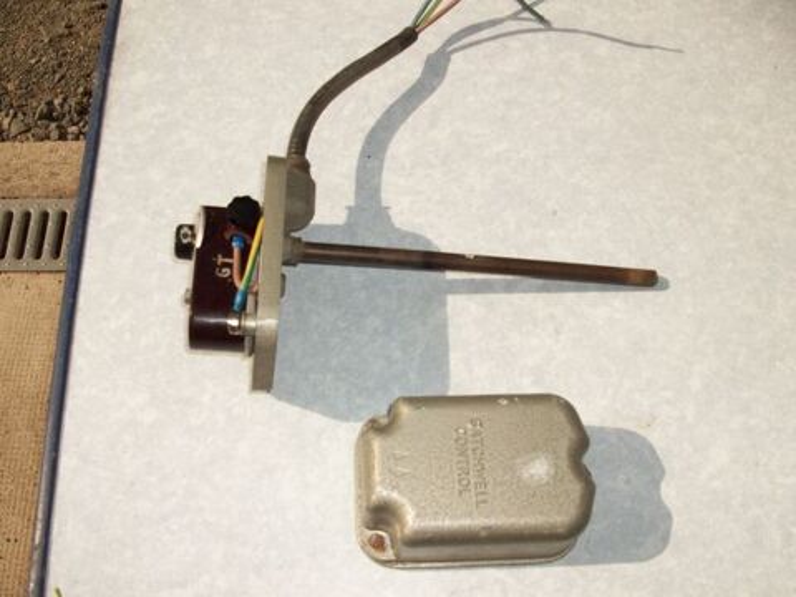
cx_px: 398
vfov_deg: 41.8
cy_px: 298
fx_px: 782
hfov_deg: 54.0
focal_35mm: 34
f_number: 5.5
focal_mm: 5.7
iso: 64
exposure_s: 1/1022
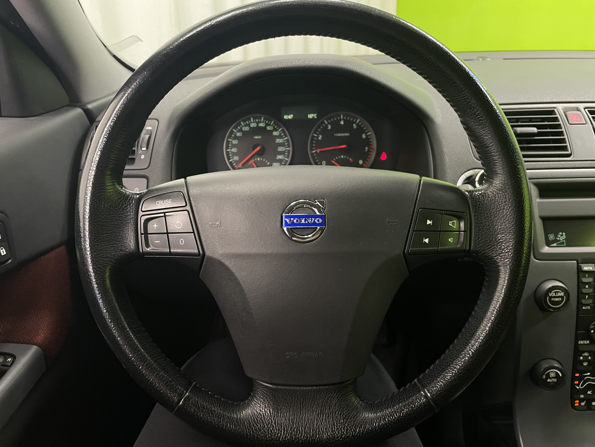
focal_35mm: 26
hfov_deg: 67.3
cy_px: 224
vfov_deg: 53.1
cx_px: 298
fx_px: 447
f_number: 1.6
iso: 250
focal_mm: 4.2
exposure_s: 1/50
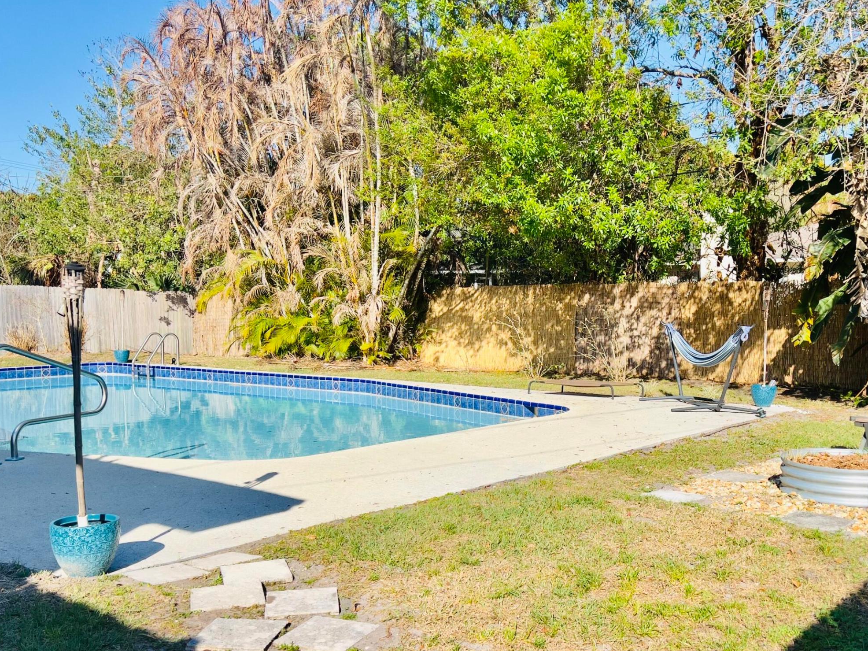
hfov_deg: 48.7
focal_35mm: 38
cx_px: 510
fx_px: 953
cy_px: 379
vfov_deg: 37.6
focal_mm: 5.7
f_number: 1.5
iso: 50
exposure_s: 1/3356
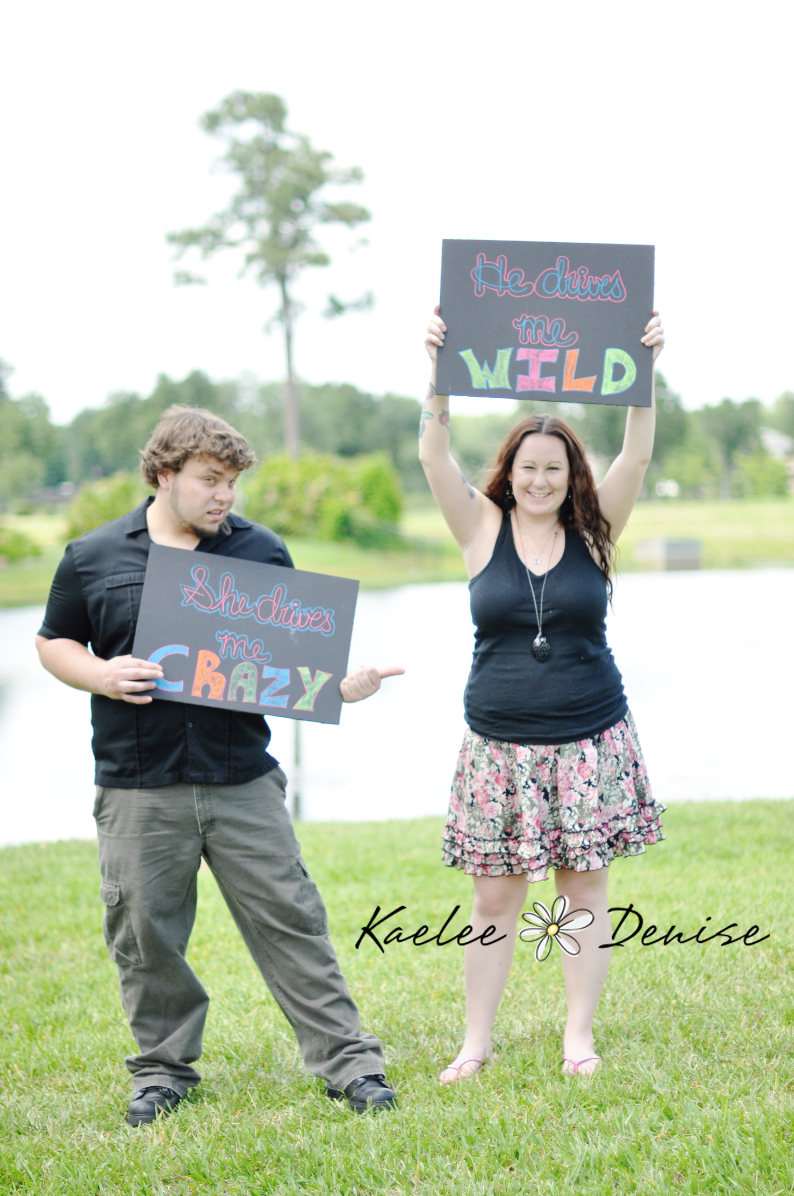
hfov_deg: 18.1
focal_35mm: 75
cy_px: 598
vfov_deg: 27.0
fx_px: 2487
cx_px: 397
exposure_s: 1/4000
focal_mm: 50
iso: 320
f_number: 1.4
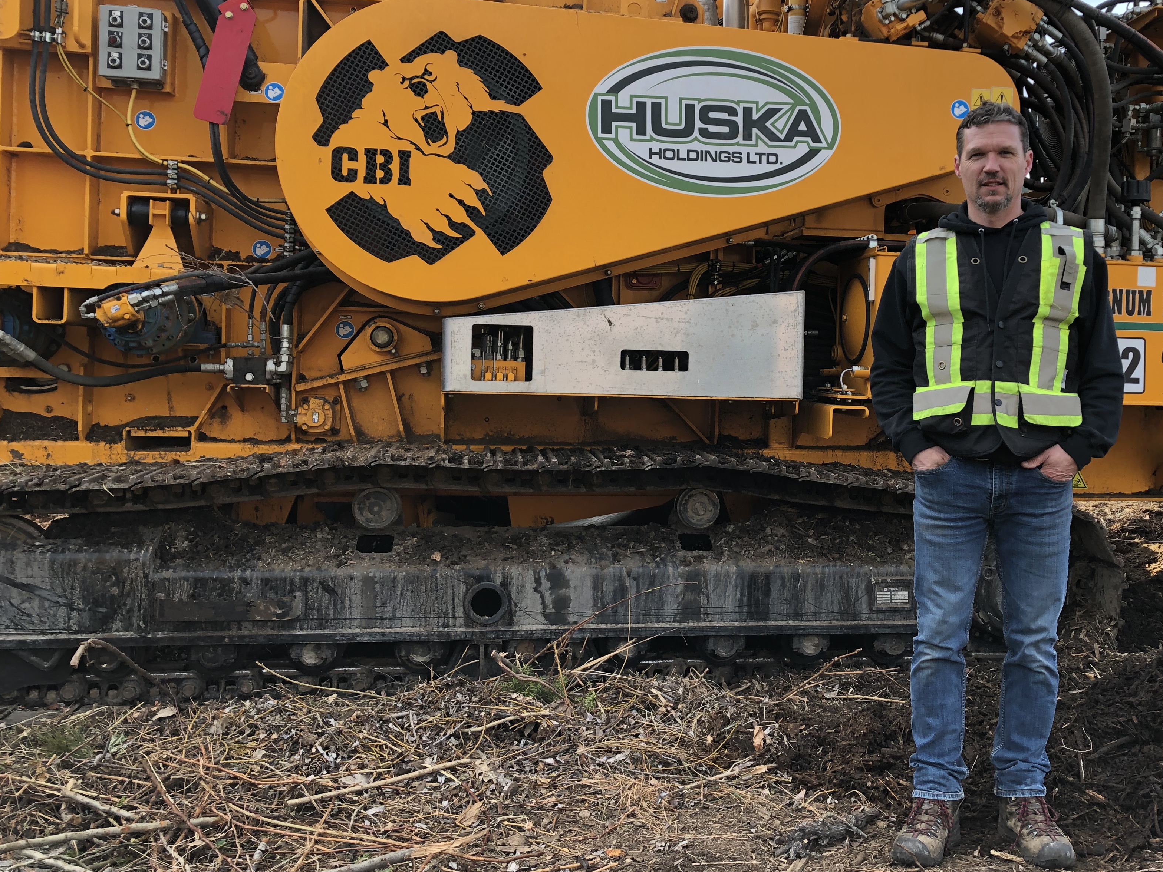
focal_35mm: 36
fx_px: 1209
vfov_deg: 39.6
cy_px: 369
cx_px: 717
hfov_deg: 50.9
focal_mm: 3.99
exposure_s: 1/120
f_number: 1.8
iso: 25
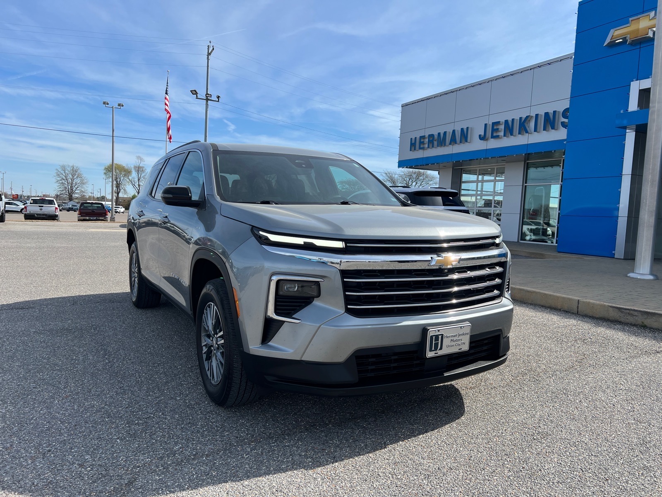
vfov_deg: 53.1
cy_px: 248
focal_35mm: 26
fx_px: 497
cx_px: 331
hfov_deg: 67.3
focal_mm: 5.7
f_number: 1.5
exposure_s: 1/2915
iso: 50
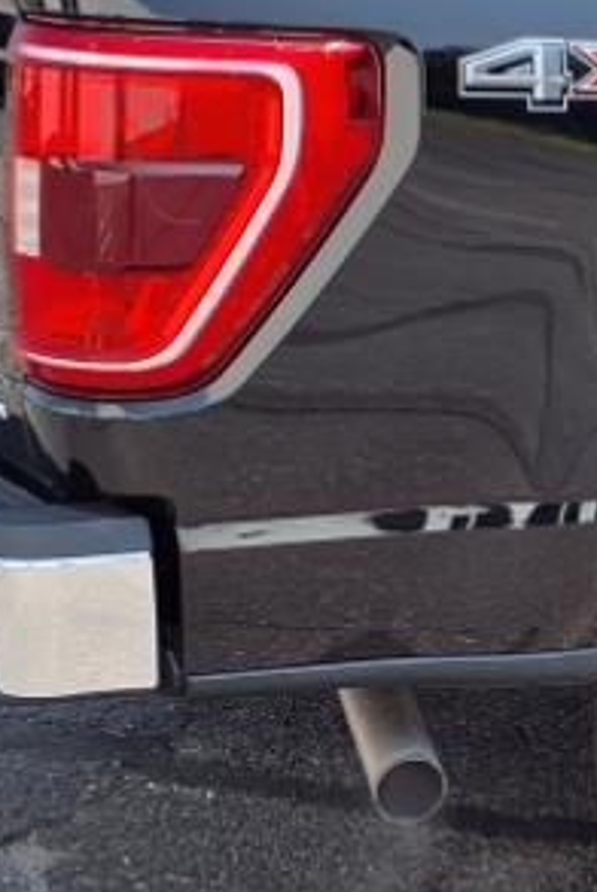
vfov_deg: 20.7
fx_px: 2432
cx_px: 1051
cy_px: 286
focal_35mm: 98
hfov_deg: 12.8
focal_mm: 3.58
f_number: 1.9
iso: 40
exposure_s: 1/769
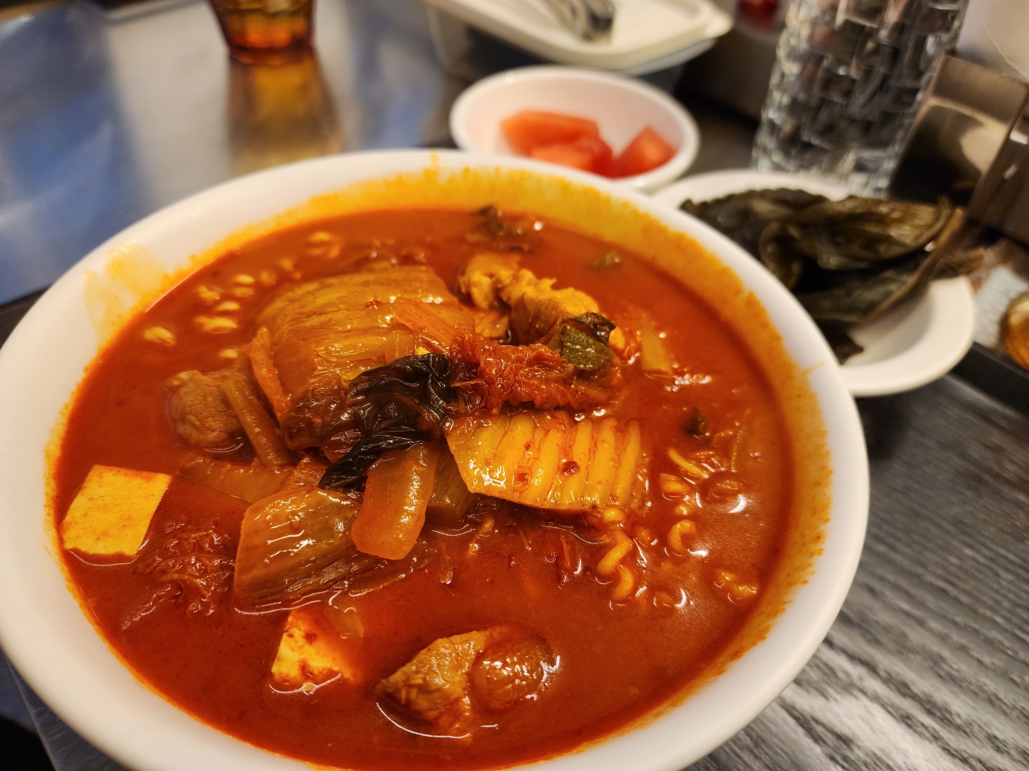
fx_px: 684
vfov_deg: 58.9
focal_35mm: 23
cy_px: 386
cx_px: 514
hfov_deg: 73.9
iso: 250
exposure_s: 1/120
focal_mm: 6.4
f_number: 1.8
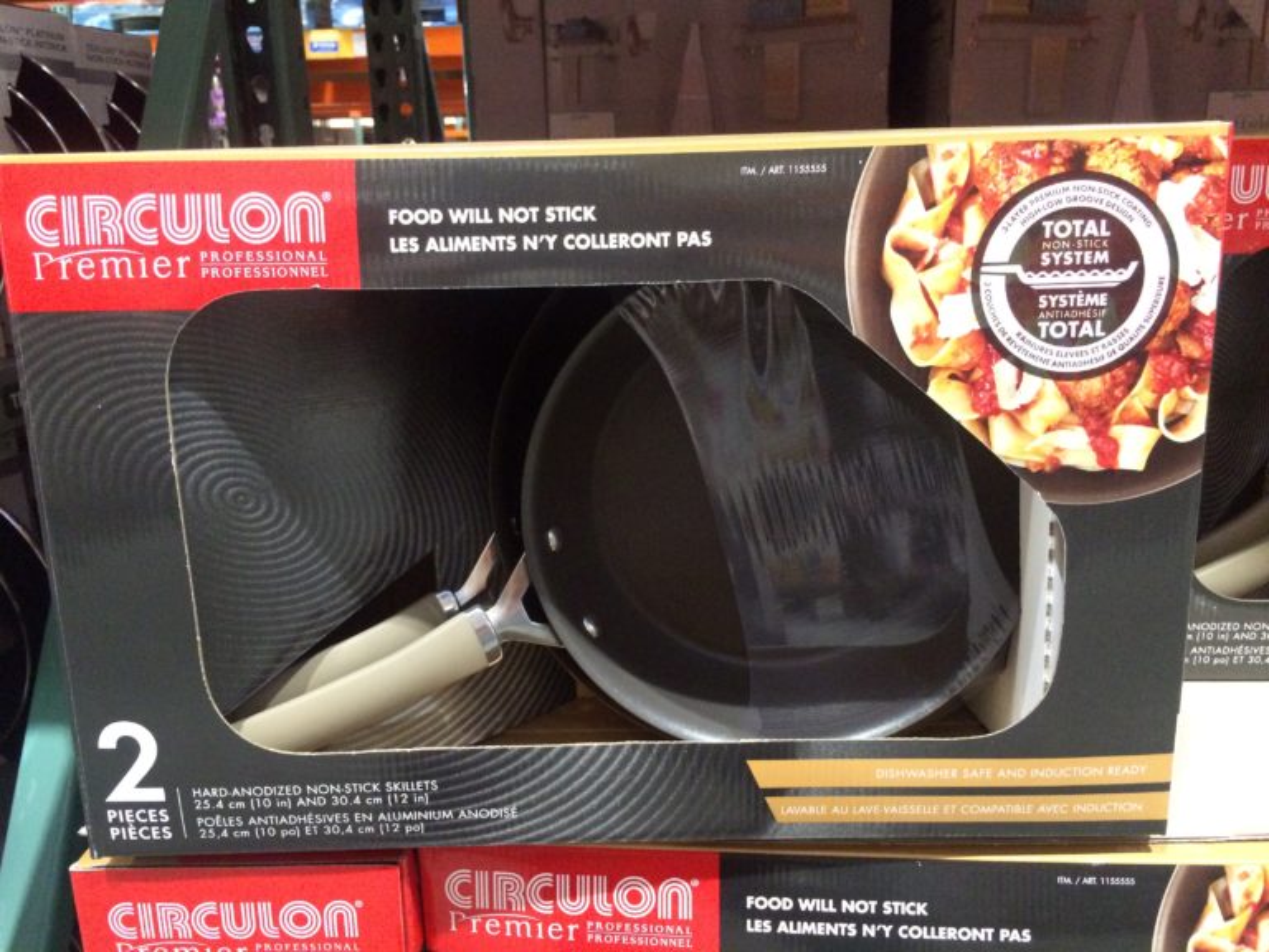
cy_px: 476
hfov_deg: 61.7
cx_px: 634
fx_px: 1063
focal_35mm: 29
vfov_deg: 48.2
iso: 320
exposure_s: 1/25
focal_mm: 4.15
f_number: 2.2
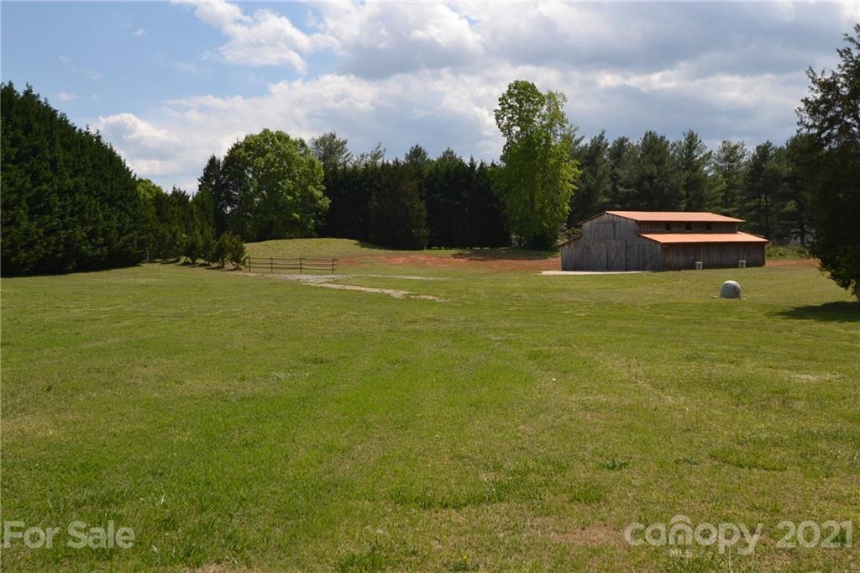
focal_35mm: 36
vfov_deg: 36.8
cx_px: 430
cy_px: 286
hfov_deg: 53.1
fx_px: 860
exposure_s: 1/250
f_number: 8
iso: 100
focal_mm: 24
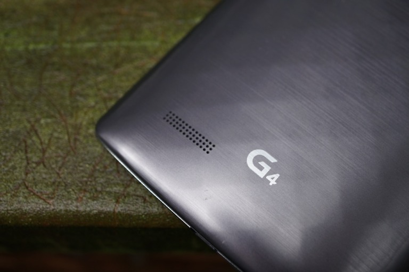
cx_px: 204
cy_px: 136
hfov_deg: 43.7
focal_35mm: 45
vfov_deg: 29.8
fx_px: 511
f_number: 5
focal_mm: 30
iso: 100
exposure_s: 1/80
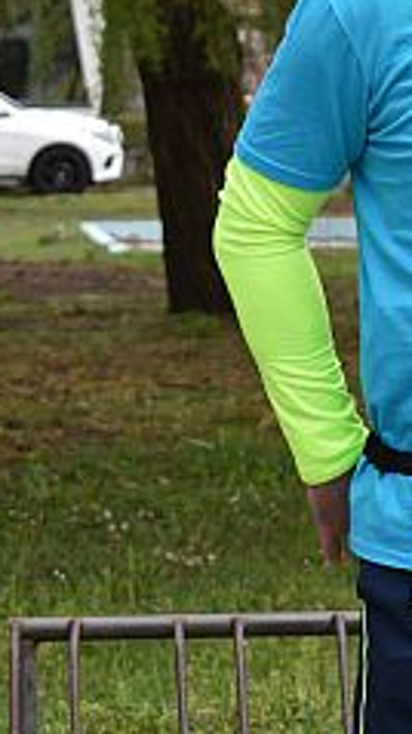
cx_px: 600
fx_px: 4505
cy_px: 100
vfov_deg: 9.3
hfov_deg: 5.2
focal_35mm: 231
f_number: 5.6
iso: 200
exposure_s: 1/250
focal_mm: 55
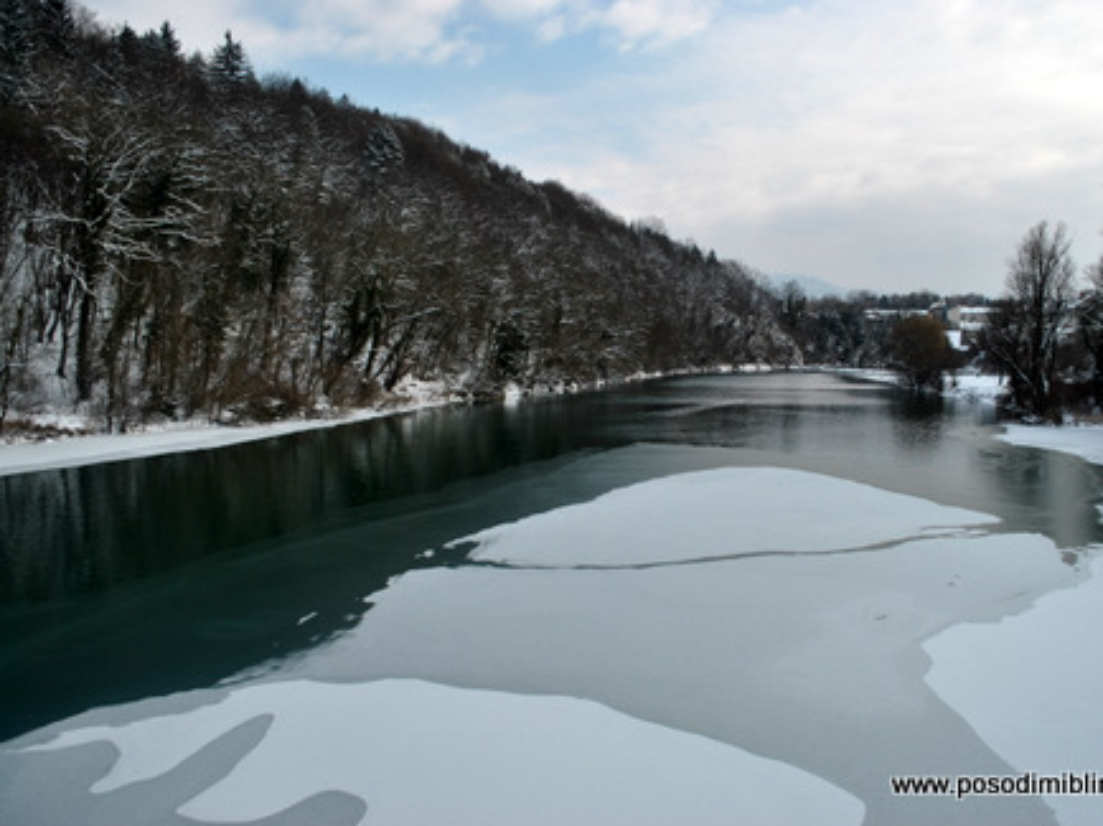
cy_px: 407
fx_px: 955
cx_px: 618
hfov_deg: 59.8
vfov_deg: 46.8
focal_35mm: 30
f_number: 5
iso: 100
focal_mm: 18
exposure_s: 1/200
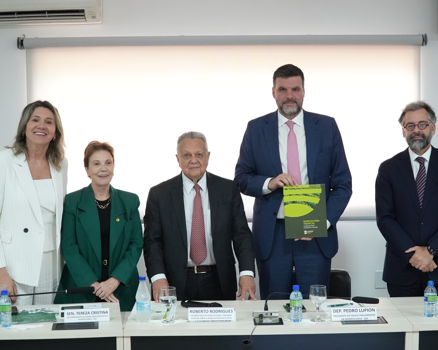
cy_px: 174
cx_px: 230
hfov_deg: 33.6
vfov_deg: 27.1
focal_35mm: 56
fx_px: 726
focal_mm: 33
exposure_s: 1/100
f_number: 5
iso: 6400
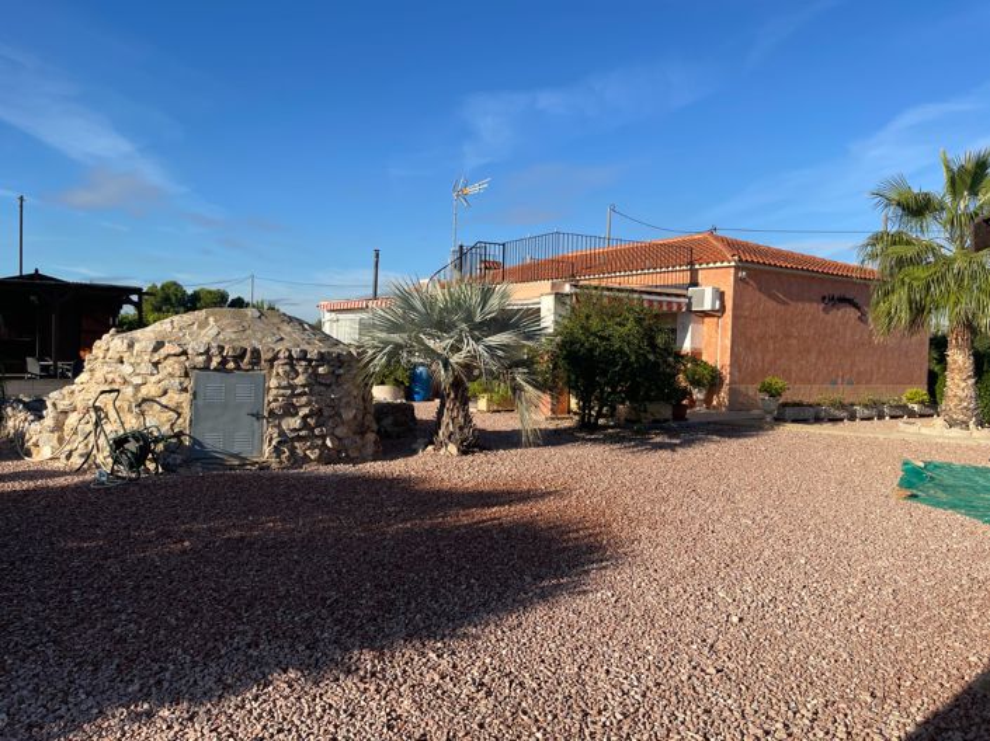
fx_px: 715
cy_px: 370
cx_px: 495
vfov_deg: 54.8
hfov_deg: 69.4
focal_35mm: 25
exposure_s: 1/3257
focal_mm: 5.1
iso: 32
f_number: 1.6
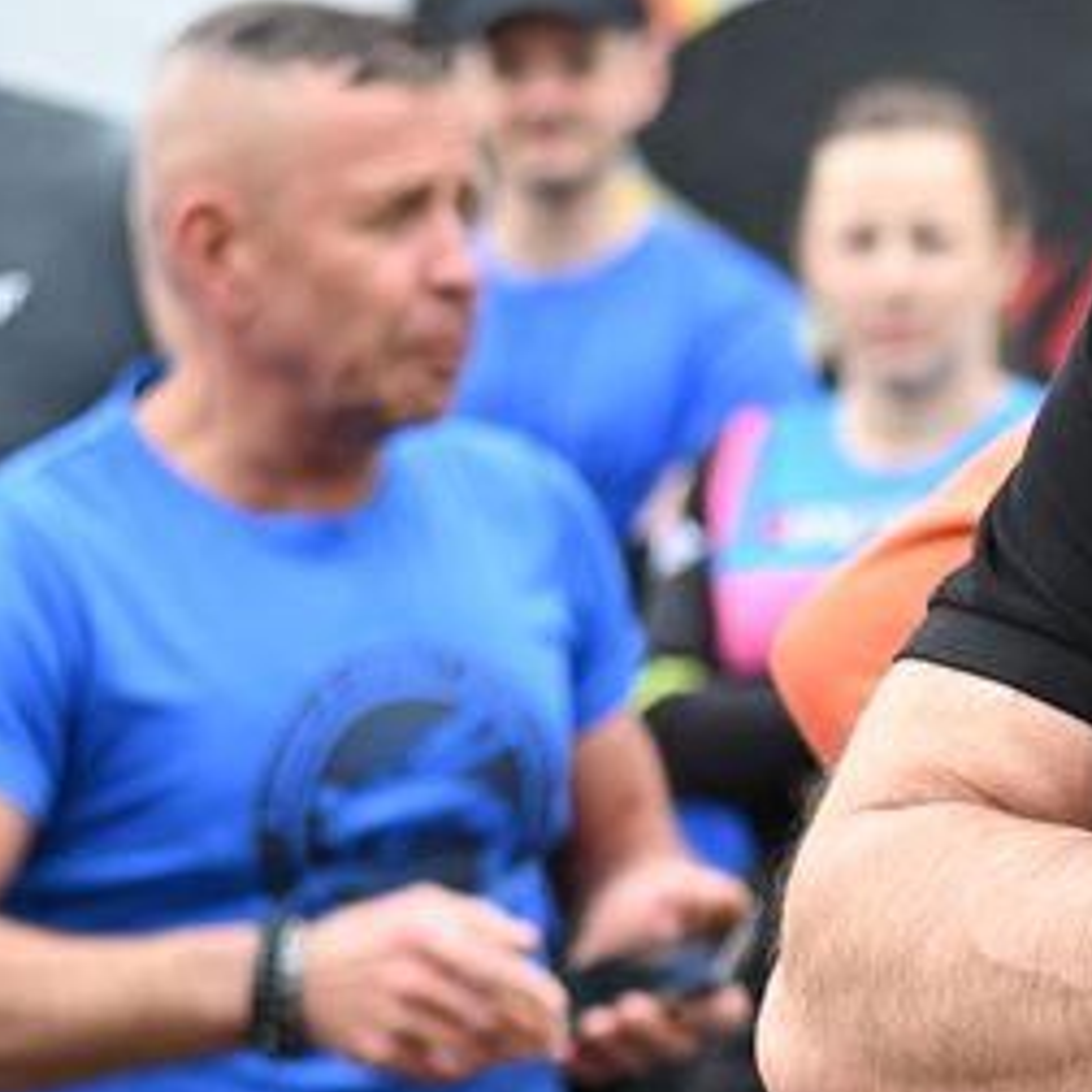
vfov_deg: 8.7
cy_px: 815
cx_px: 1863
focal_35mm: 202
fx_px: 7209
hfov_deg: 8.4
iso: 500
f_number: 2.5
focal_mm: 50
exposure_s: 1/2000
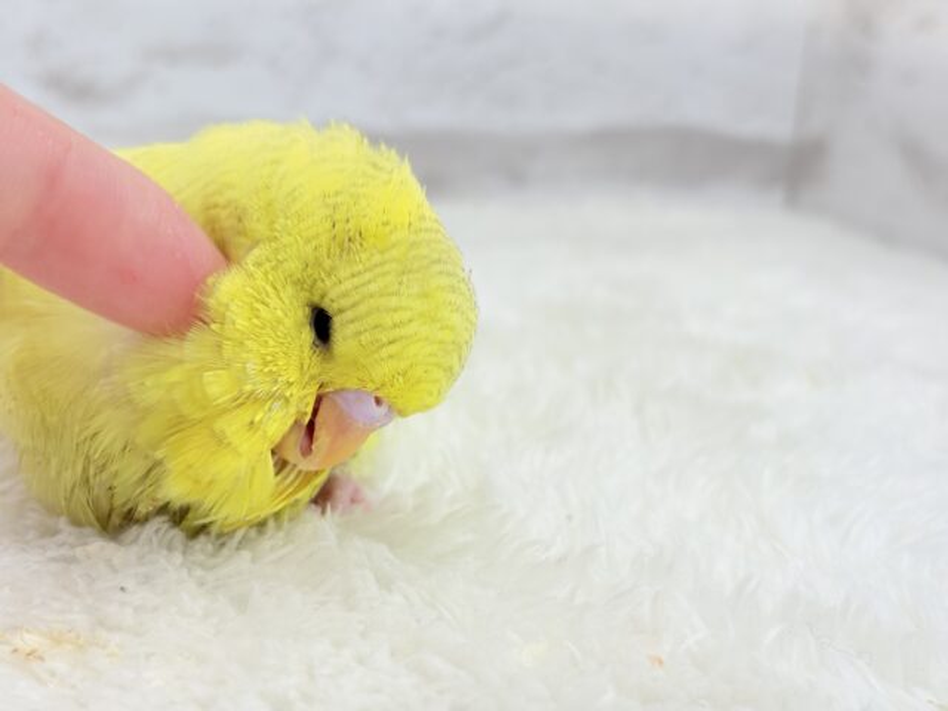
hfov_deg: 36.8
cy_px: 356
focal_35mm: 52
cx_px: 474
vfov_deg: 28.0
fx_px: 1424
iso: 32
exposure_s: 1/50
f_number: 1.6
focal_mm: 5.96
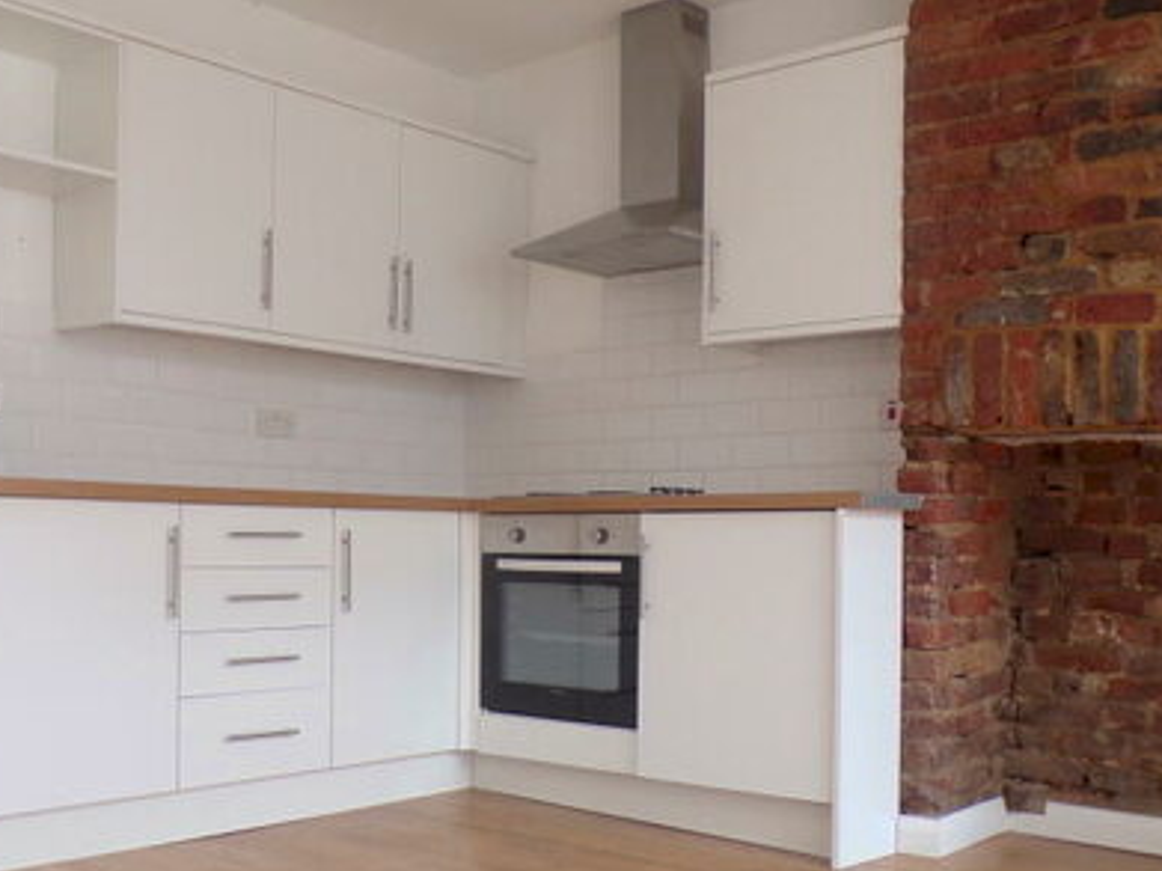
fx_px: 1443
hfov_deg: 43.8
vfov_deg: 33.5
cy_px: 516
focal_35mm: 43
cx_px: 520
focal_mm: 4.3
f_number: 3
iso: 93
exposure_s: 1/34
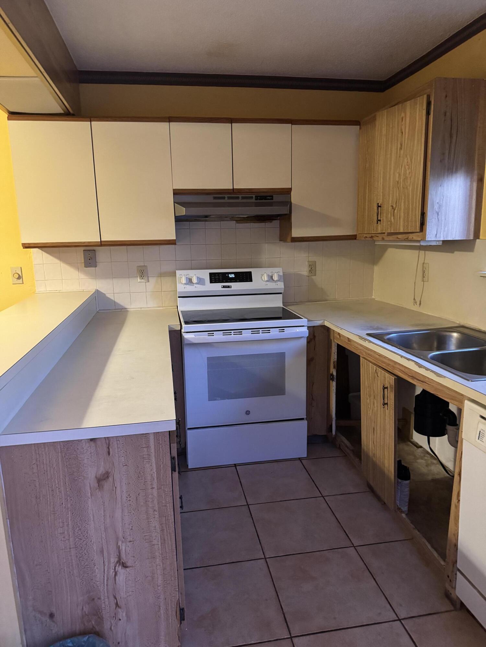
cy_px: 324
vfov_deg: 71.6
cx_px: 243
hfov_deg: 56.8
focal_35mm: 24
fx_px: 449
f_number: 1.78
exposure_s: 1/40
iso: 1000
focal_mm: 6.76
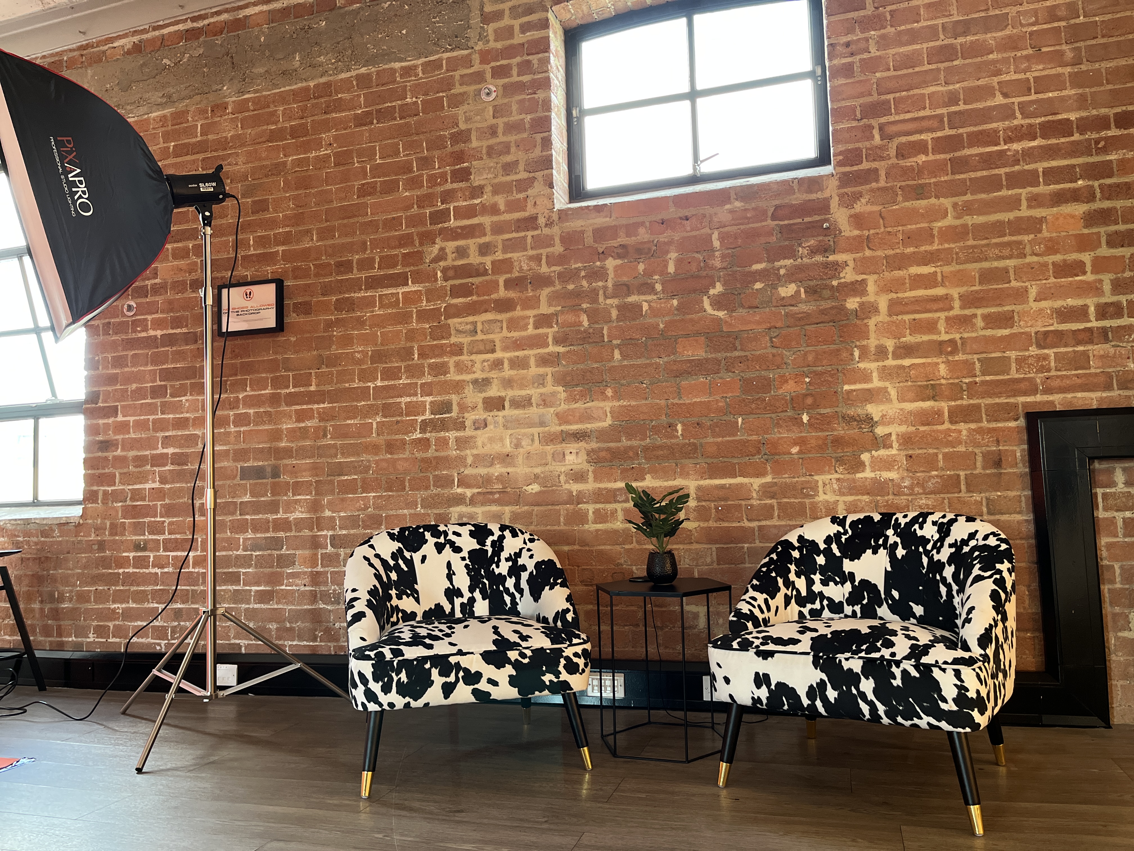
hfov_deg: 67.3
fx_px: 852
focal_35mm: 26
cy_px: 426
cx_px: 567
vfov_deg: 53.1
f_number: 1.6
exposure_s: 1/50
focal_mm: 5.1
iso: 250
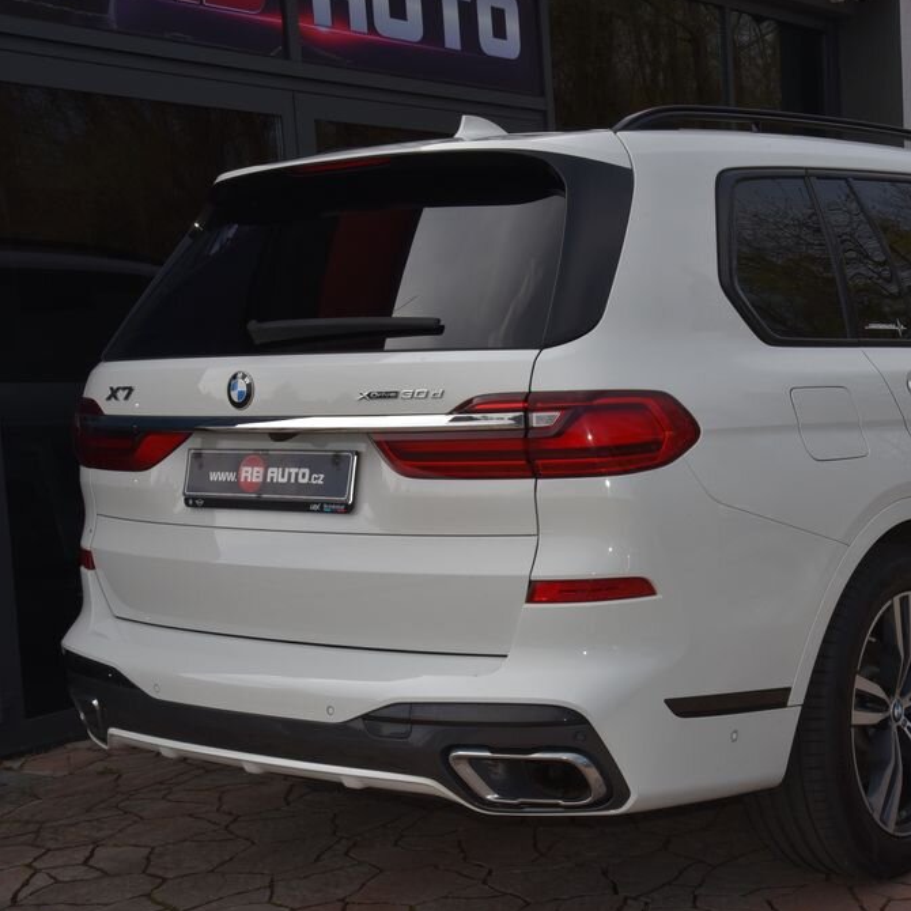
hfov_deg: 32.2
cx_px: 673
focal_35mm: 52
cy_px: 457
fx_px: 1548
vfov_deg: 32.8
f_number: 20
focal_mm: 40
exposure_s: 1/200
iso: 500
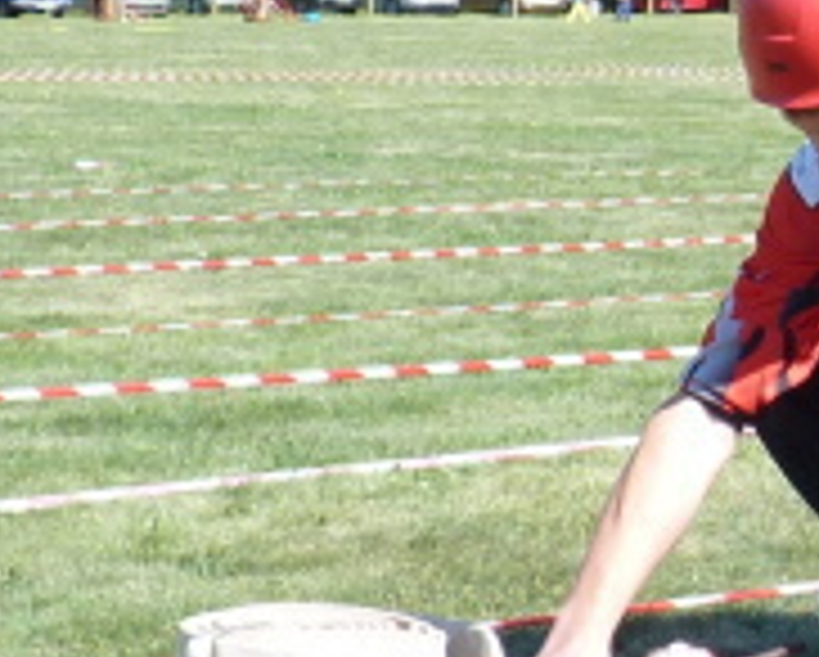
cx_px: 844
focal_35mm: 108
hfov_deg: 17.3
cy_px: 410
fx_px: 2621
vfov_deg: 14.3
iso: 80
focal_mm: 4.8
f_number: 2.8
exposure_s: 1/500
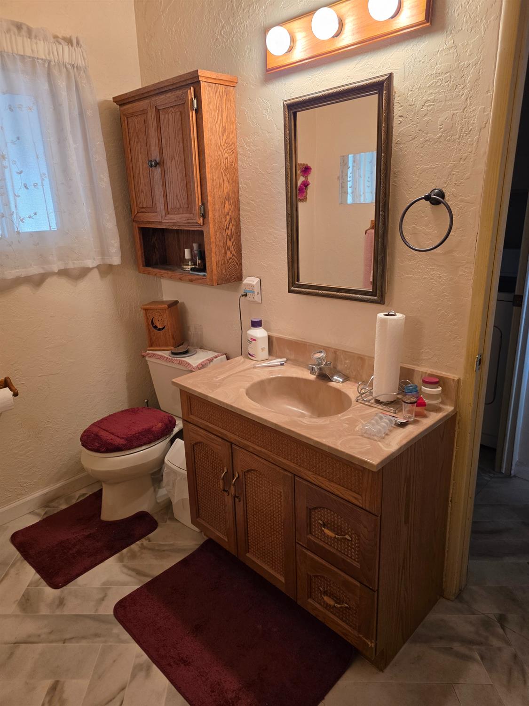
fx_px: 469
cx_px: 264
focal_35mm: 23
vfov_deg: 73.9
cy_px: 353
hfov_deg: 58.9
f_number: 1.7
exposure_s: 1/120
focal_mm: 6.3
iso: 250
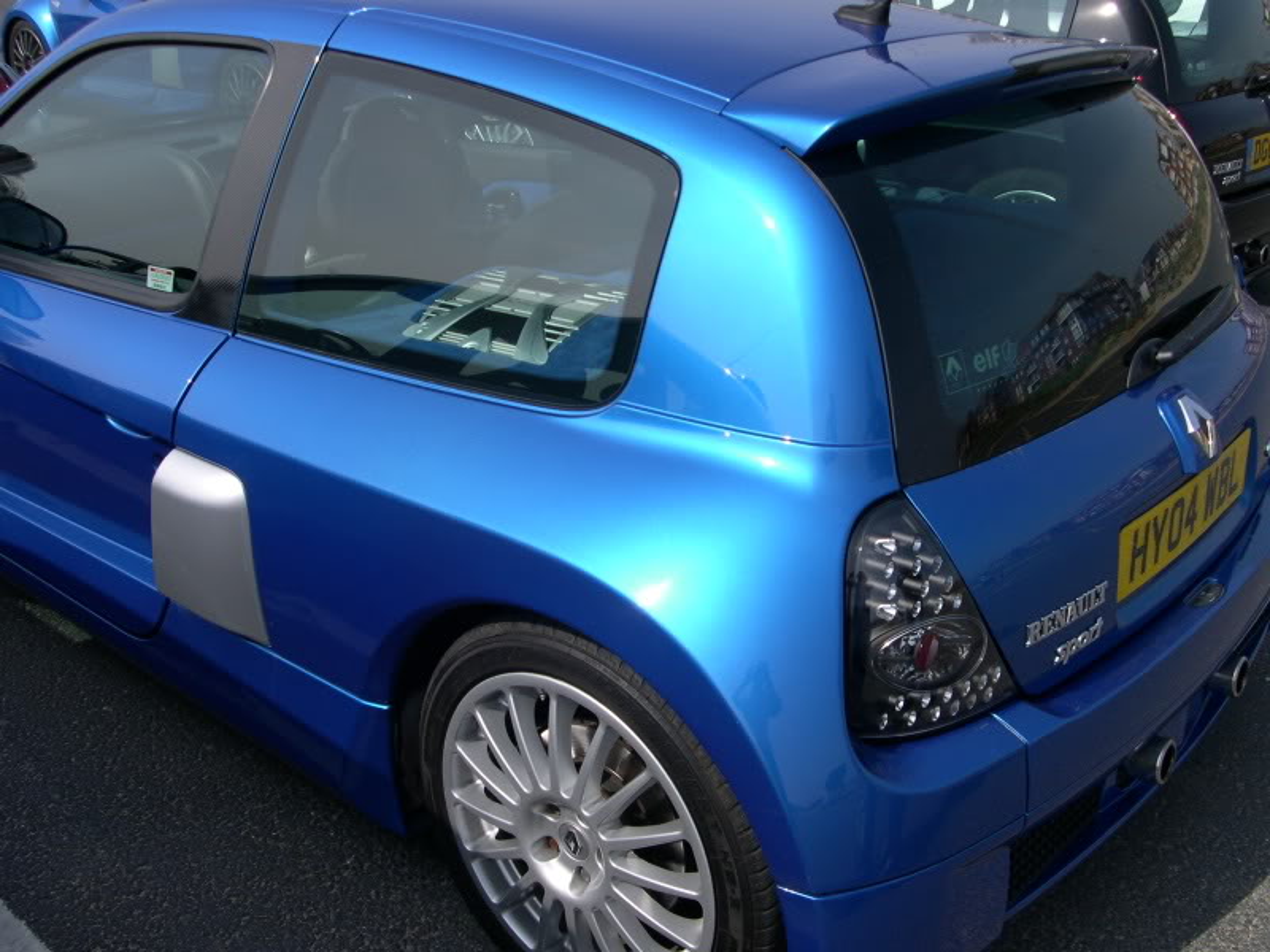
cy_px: 476
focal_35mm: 38
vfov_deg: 37.7
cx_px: 635
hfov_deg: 49.0
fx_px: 1394
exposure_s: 1/204
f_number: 7.6
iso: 100
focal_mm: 8
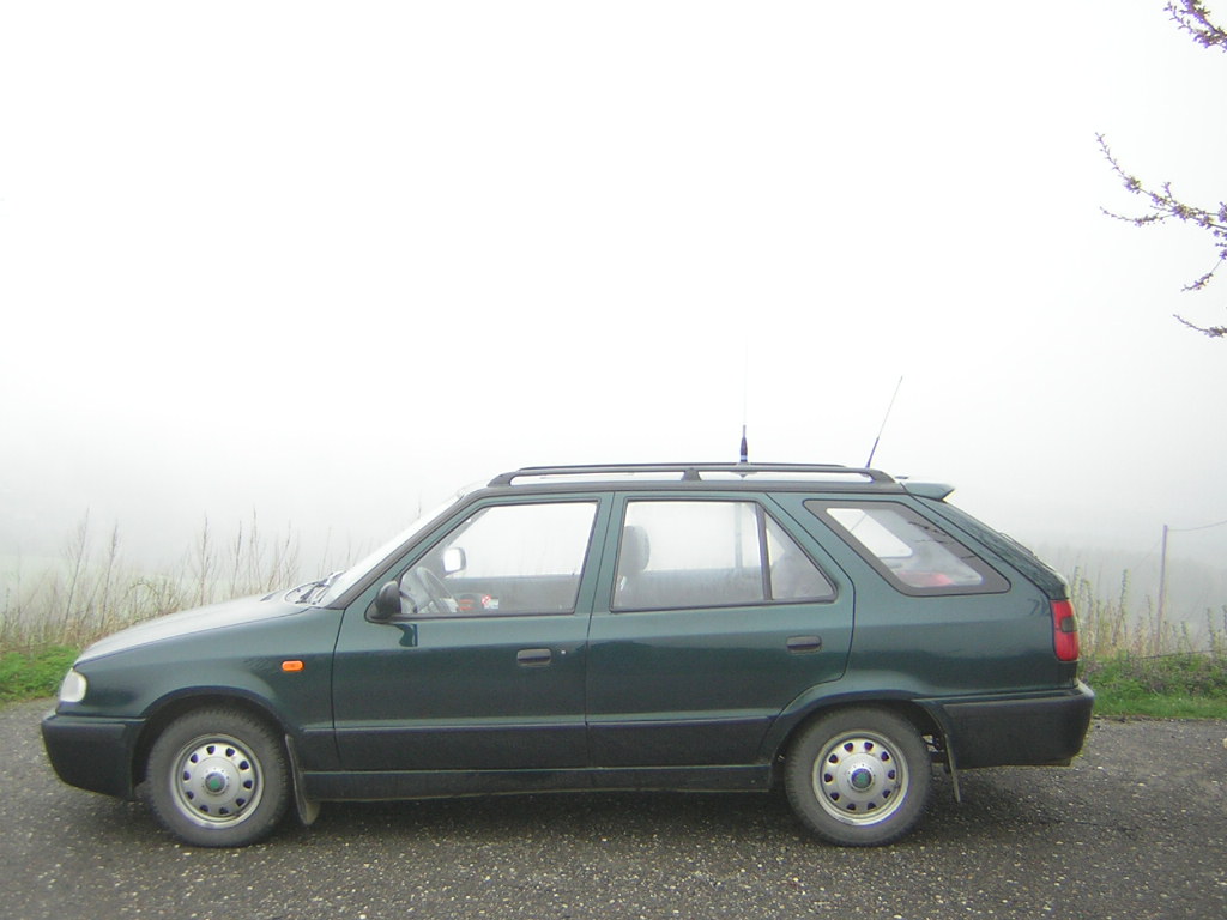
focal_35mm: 40
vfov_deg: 36.0
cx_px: 614
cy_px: 460
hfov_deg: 46.8
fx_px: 1418
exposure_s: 1/68
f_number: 2.7
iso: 50
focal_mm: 5.2
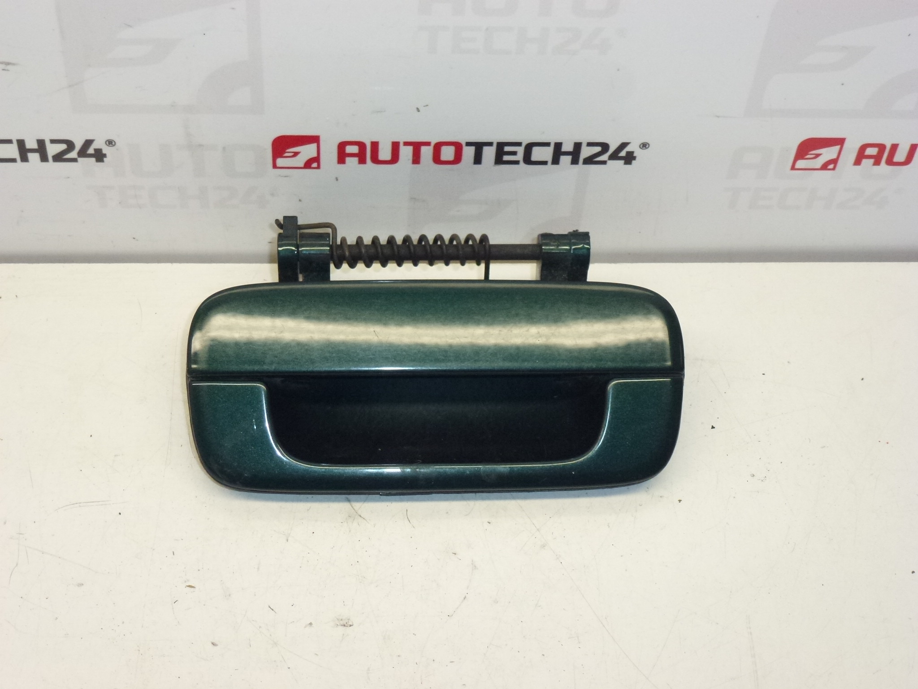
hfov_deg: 33.8
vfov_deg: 25.7
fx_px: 1512
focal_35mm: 57
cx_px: 459
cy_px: 344
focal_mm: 10.1
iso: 400
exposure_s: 1/160
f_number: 4.4
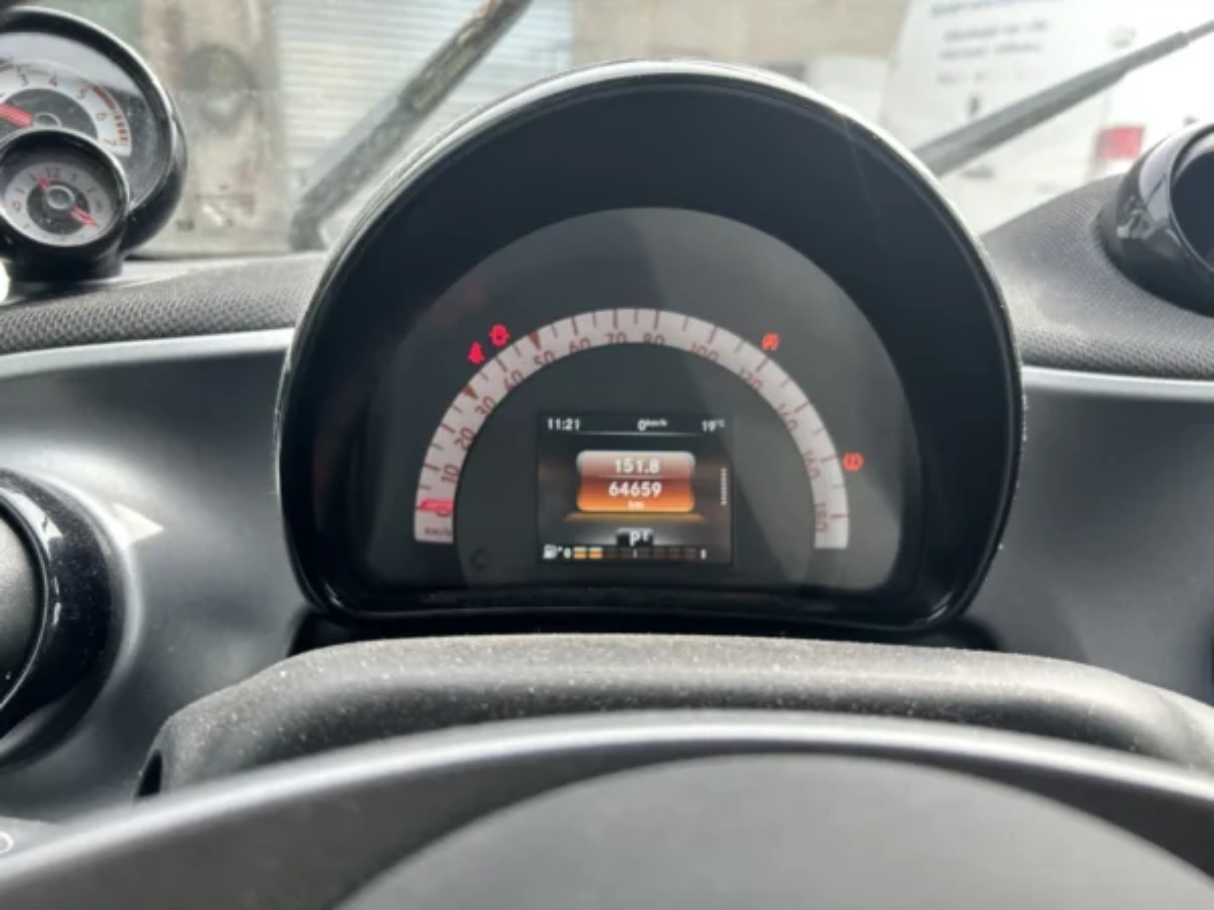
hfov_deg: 67.3
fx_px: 912
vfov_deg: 53.1
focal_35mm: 26
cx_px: 607
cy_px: 455
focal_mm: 5.7
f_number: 1.5
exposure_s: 1/140
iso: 32
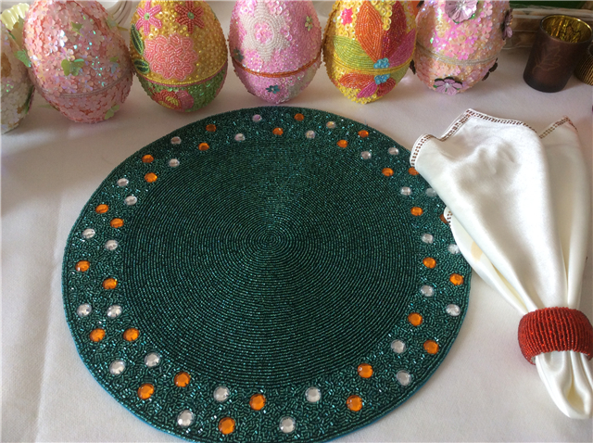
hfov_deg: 56.9
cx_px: 296
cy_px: 222
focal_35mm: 32
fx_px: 547
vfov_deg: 44.1
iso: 40
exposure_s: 1/50
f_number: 2.4
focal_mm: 3.3
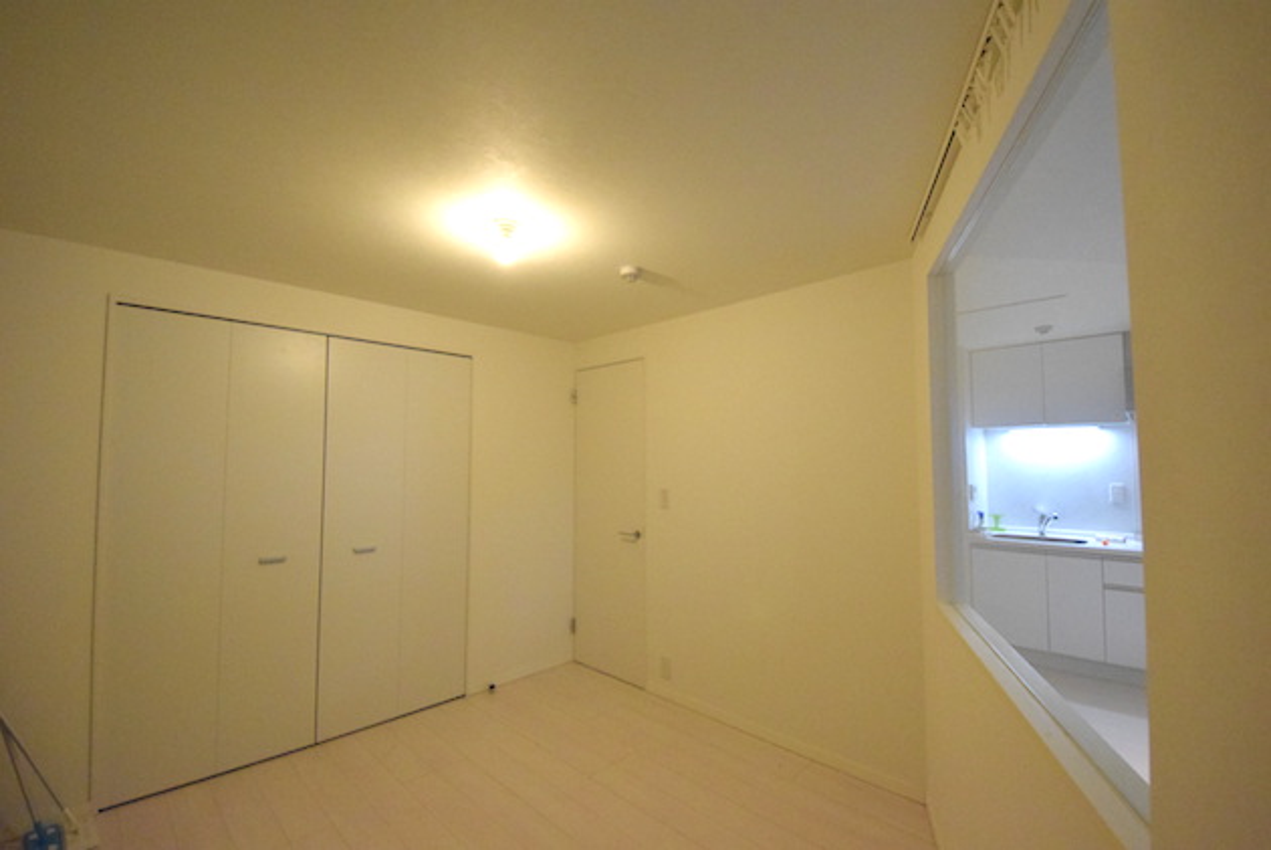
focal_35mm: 14
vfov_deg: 80.3
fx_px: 503
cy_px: 425
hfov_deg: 103.2
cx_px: 636
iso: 6400
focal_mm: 9.5
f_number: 5.6
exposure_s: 1/200
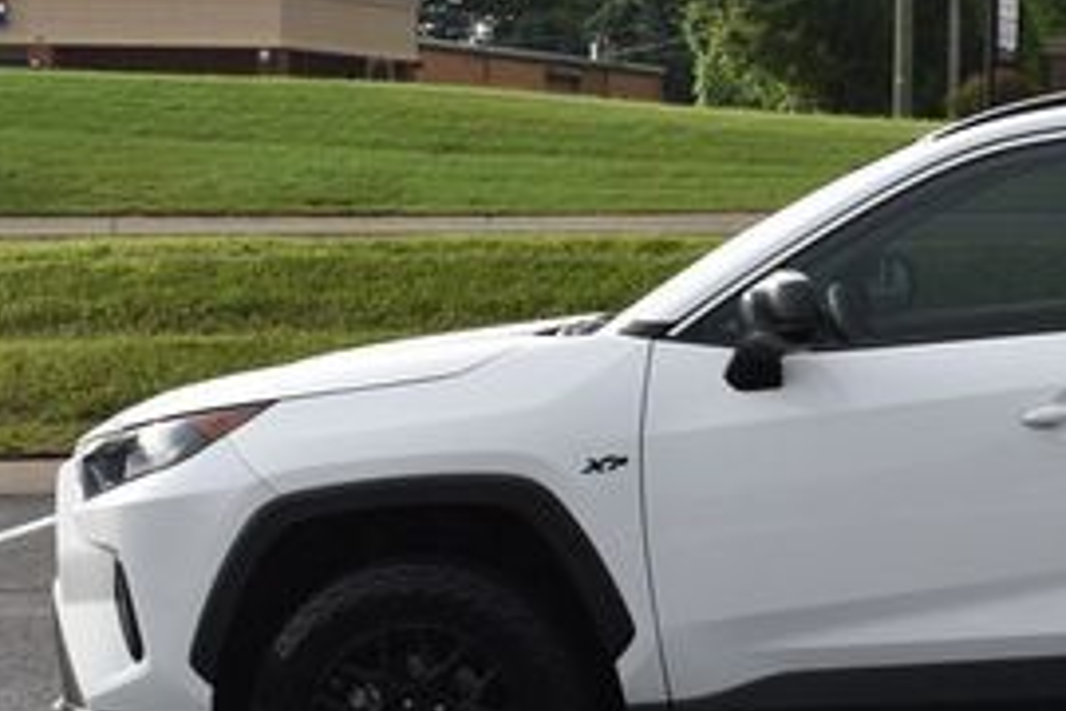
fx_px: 3583
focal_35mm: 121
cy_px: 547
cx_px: 1102
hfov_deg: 16.5
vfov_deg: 11.3
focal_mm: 34
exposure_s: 1/250
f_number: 7.1
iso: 200
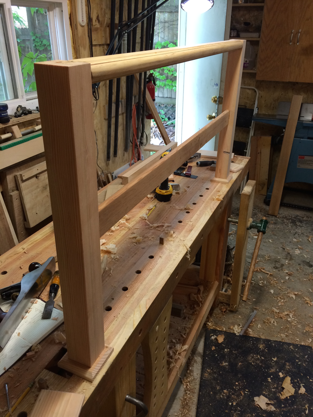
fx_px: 362
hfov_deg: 46.8
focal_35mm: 30
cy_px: 208
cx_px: 156
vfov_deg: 60.0
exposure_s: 1/30
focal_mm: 4.12
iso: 64
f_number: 2.2
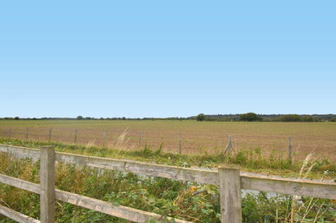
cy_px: 112
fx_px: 182
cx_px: 168
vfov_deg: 63.2
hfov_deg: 85.4
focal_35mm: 20
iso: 200
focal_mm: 13
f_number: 7.1
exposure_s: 1/250
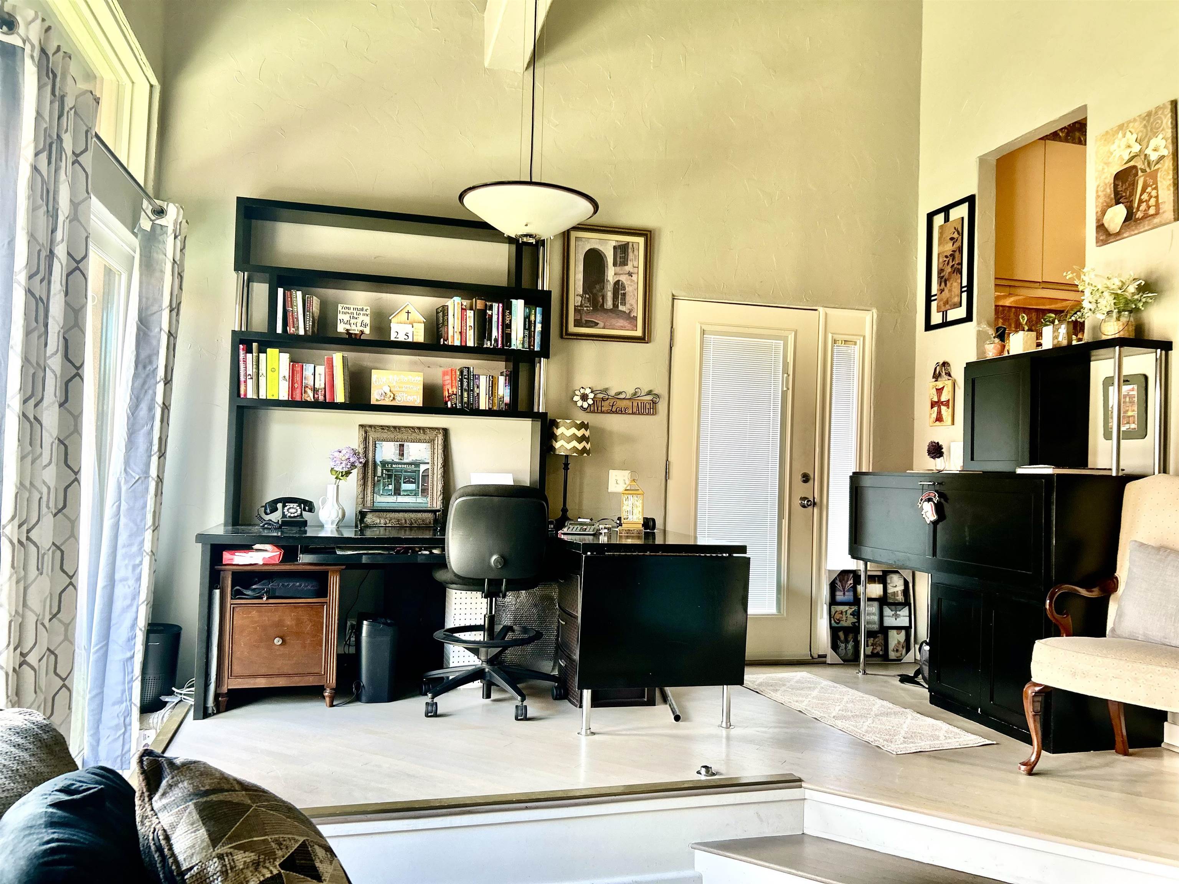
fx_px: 886
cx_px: 590
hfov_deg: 67.3
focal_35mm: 26
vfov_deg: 53.1
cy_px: 442
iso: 100
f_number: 1.5
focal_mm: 5.7
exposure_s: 1/60
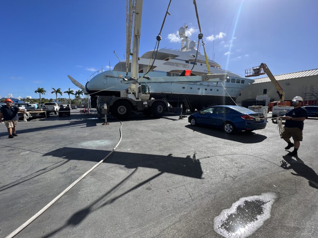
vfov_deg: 89.9
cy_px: 119
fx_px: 119
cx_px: 159
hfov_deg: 106.2
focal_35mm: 13
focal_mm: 1.57
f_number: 1.8
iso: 32
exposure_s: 1/1233
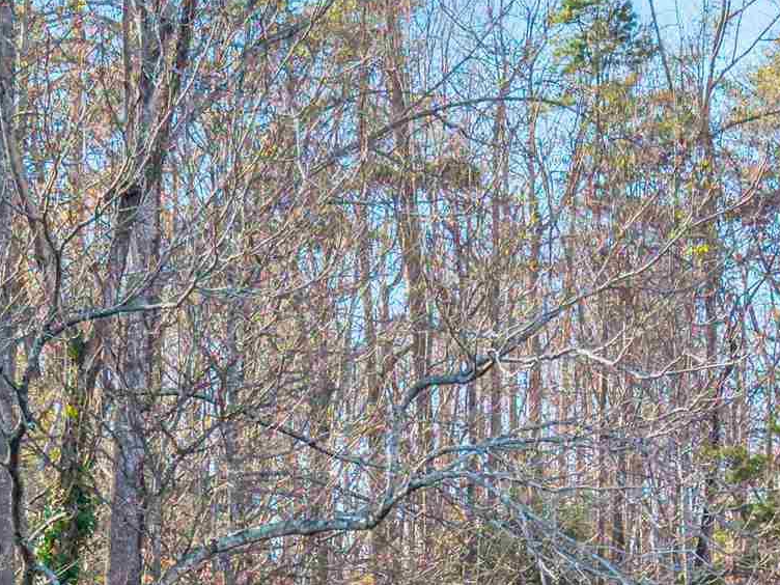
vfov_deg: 13.7
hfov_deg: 20.0
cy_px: 1019
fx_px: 2208
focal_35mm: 98
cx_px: 310
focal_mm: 8.67
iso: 290
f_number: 1.8
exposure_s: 1/2500
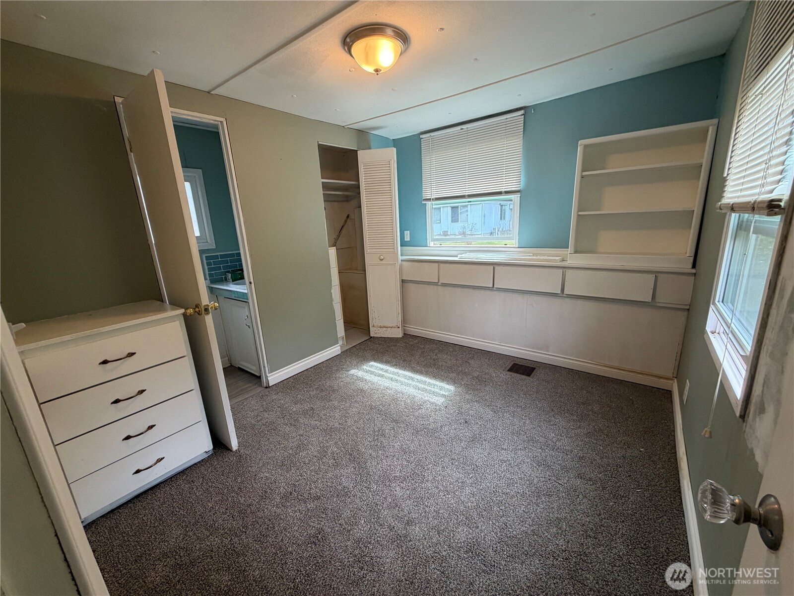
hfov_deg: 102.1
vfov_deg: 85.7
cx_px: 397
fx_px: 321
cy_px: 298
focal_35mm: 14
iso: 160
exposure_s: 1/120
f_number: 2.2
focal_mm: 2.22
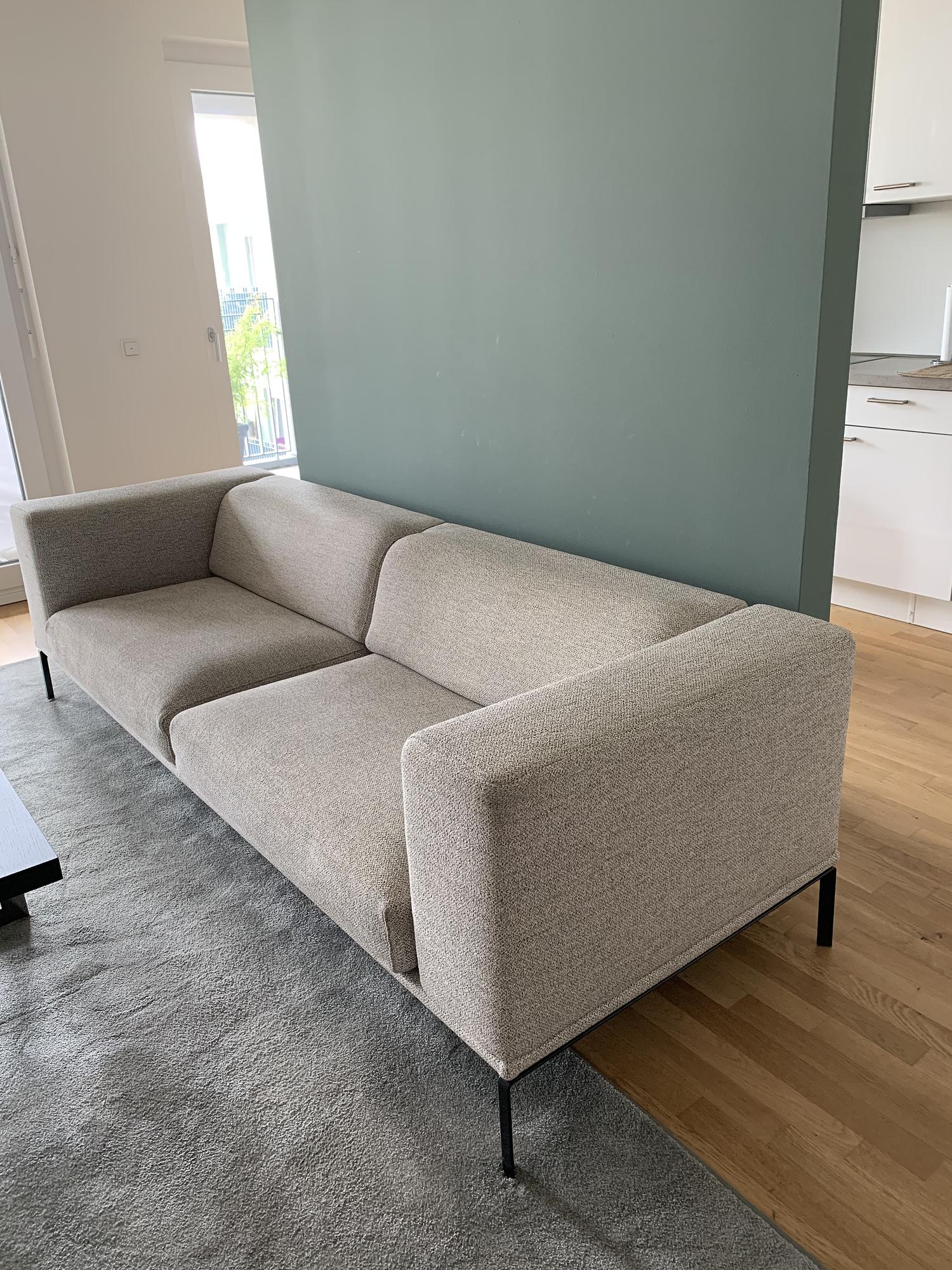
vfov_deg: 67.3
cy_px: 635
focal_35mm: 26
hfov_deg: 53.1
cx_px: 476
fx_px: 953
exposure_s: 1/60
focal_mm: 4.25
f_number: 1.8
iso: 125
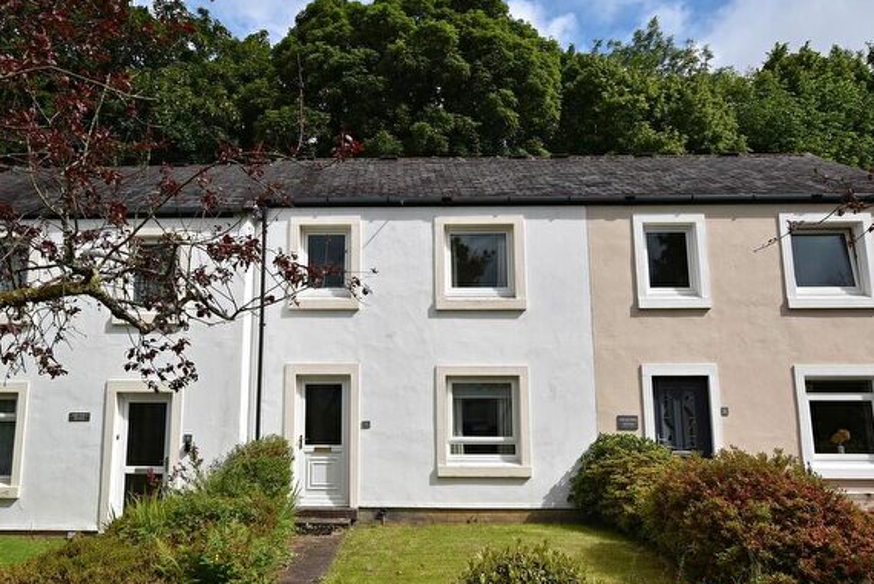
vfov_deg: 47.1
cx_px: 377
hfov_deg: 65.9
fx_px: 671
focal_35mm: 28
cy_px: 297
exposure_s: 1/400
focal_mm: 15
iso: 200
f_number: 10
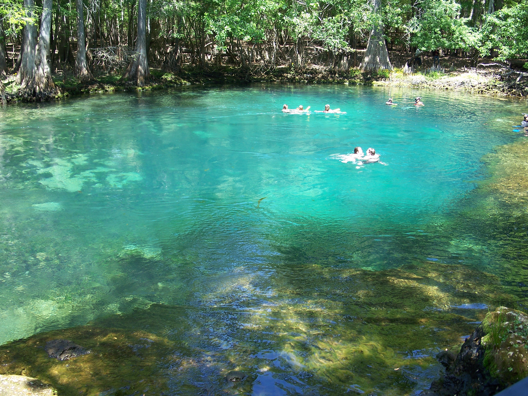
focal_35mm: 37
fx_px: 564
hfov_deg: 50.1
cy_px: 198
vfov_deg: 38.7
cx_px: 264
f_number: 2.8
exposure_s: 1/80
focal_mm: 7.8
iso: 64
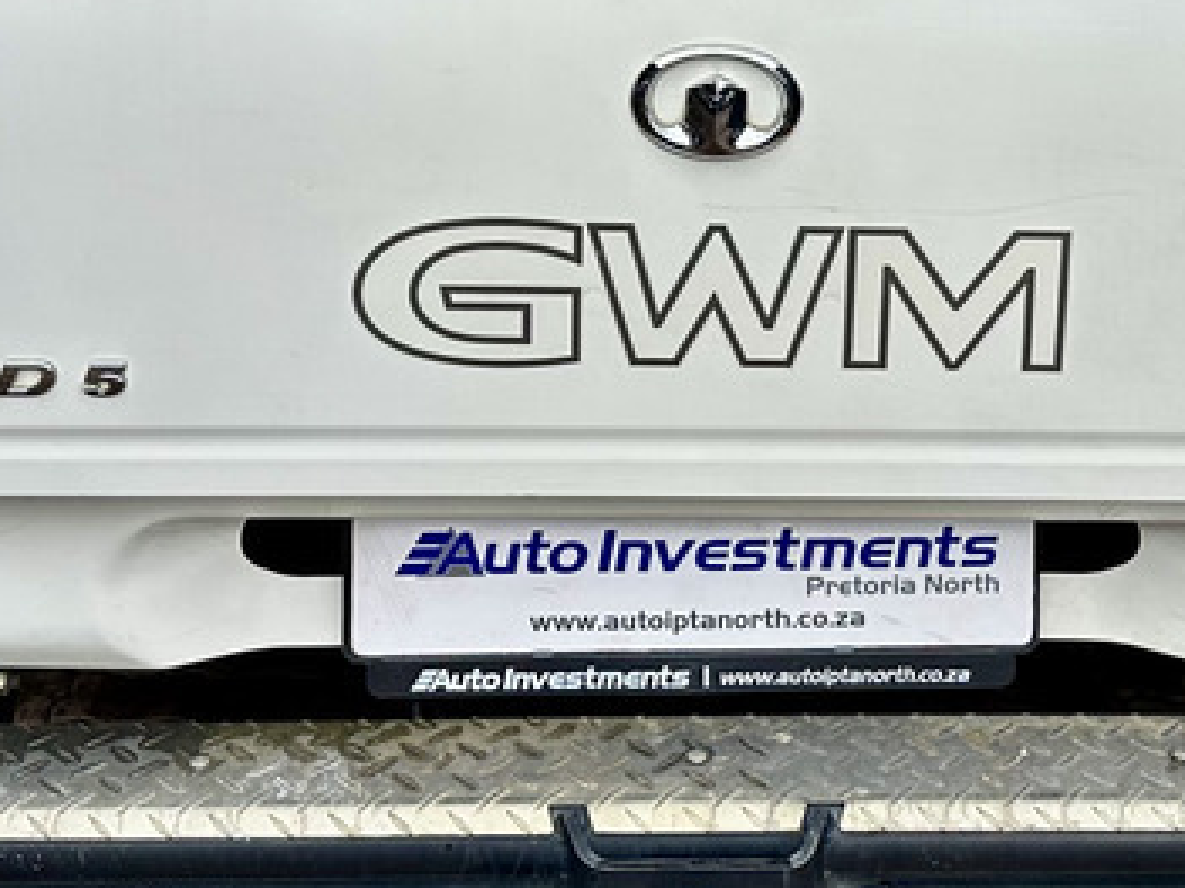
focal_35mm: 70
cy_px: 10
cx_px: 776
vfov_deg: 20.4
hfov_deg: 27.6
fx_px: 2395
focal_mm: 6.86
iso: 80
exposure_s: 1/1433
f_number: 1.78
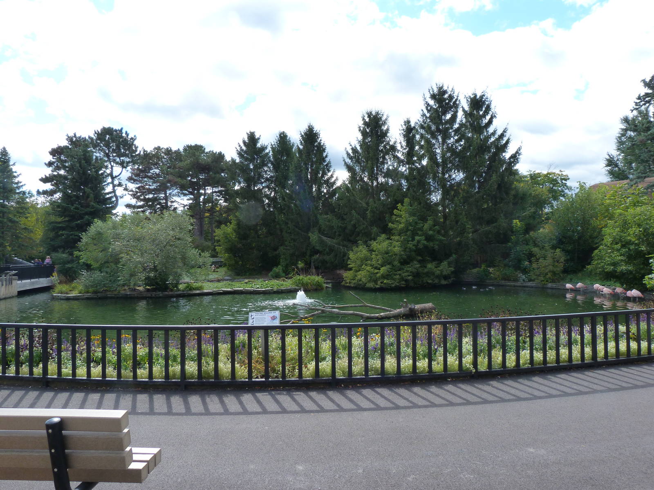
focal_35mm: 25
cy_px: 245
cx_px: 327
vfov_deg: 54.9
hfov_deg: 69.4
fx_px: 472
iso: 125
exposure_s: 1/250
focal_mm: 4.5
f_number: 4.5
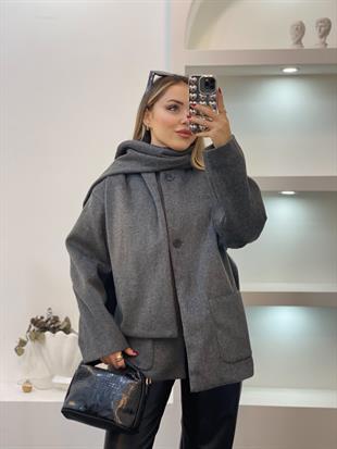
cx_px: 168
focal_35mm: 52
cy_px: 224
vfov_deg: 36.8
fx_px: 675
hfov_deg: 28.0
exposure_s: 1/100
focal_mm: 6
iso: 100
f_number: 2
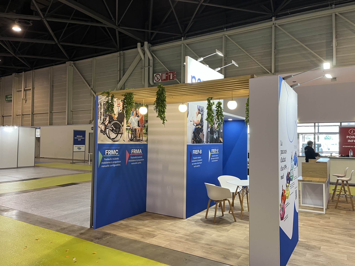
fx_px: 267
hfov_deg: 67.3
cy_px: 133
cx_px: 178
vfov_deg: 53.1
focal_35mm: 26
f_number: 1.6
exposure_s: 1/50
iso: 64
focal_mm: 5.1
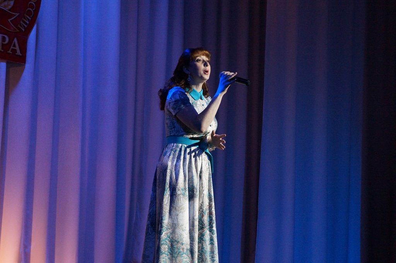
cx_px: 198
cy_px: 132
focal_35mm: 82
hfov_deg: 24.6
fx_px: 906
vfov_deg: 16.5
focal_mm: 55
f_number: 5.6
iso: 3200
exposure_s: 1/100
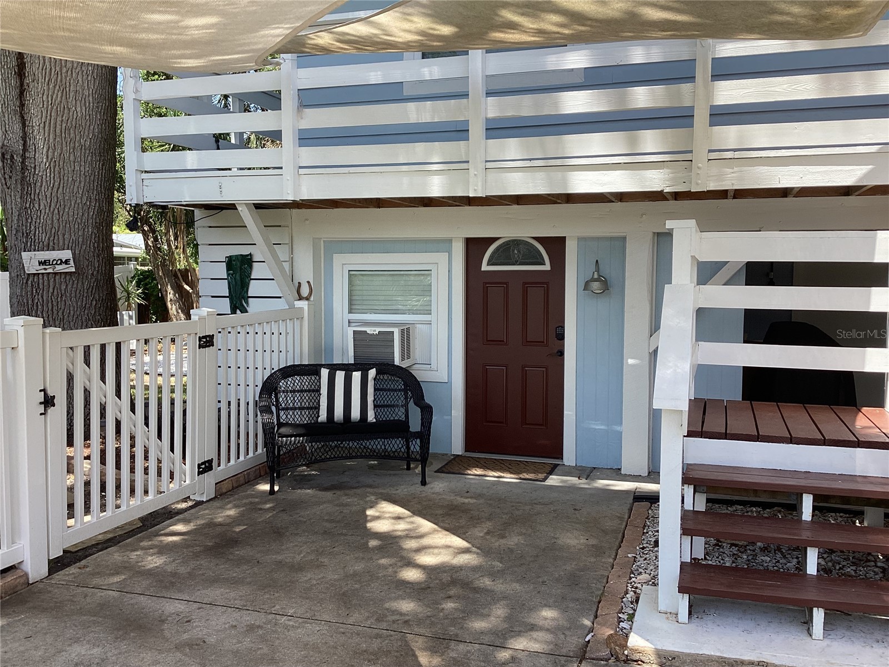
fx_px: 796
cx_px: 444
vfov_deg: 45.4
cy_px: 334
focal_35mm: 31
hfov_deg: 58.4
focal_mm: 3.3
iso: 25
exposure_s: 1/321
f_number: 2.4
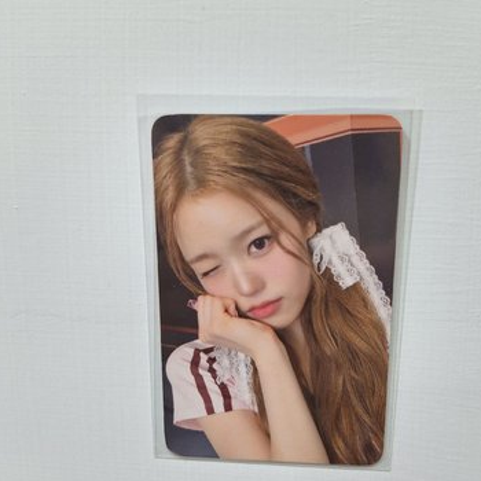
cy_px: 269
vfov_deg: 52.4
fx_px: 487
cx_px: 271
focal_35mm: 31
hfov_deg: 52.4
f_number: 1.8
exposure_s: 1/40
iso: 160
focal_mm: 5.54
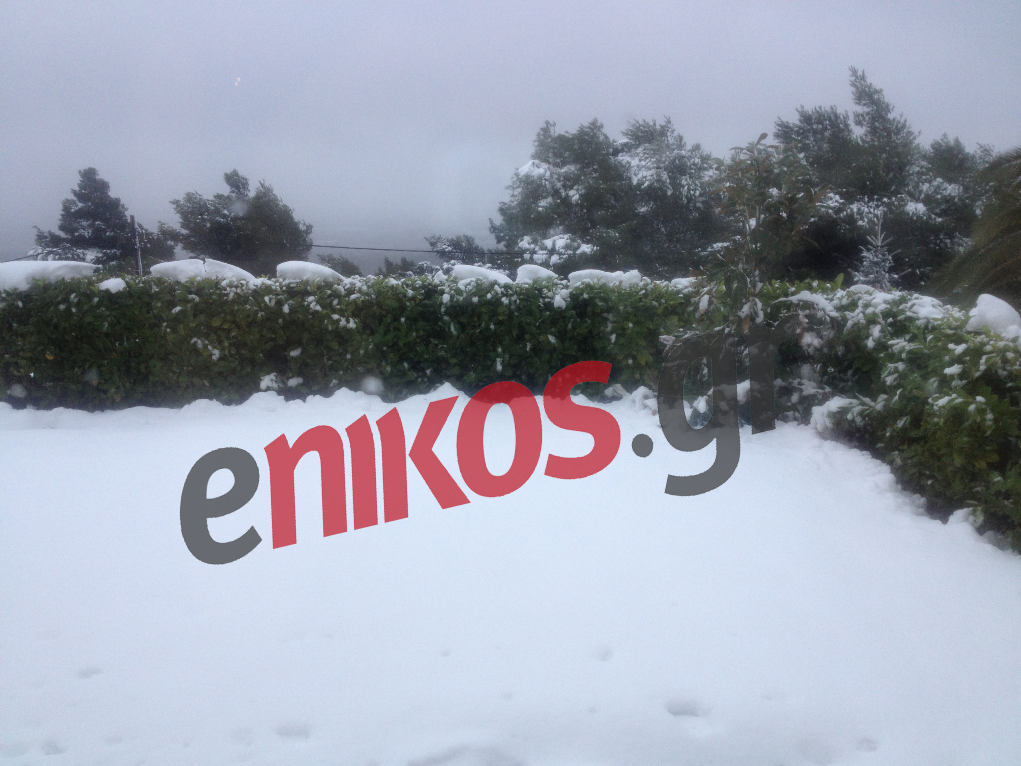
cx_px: 510
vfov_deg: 40.7
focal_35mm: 35
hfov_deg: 52.6
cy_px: 383
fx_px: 1032
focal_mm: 4.28
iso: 64
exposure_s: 1/60
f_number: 2.4
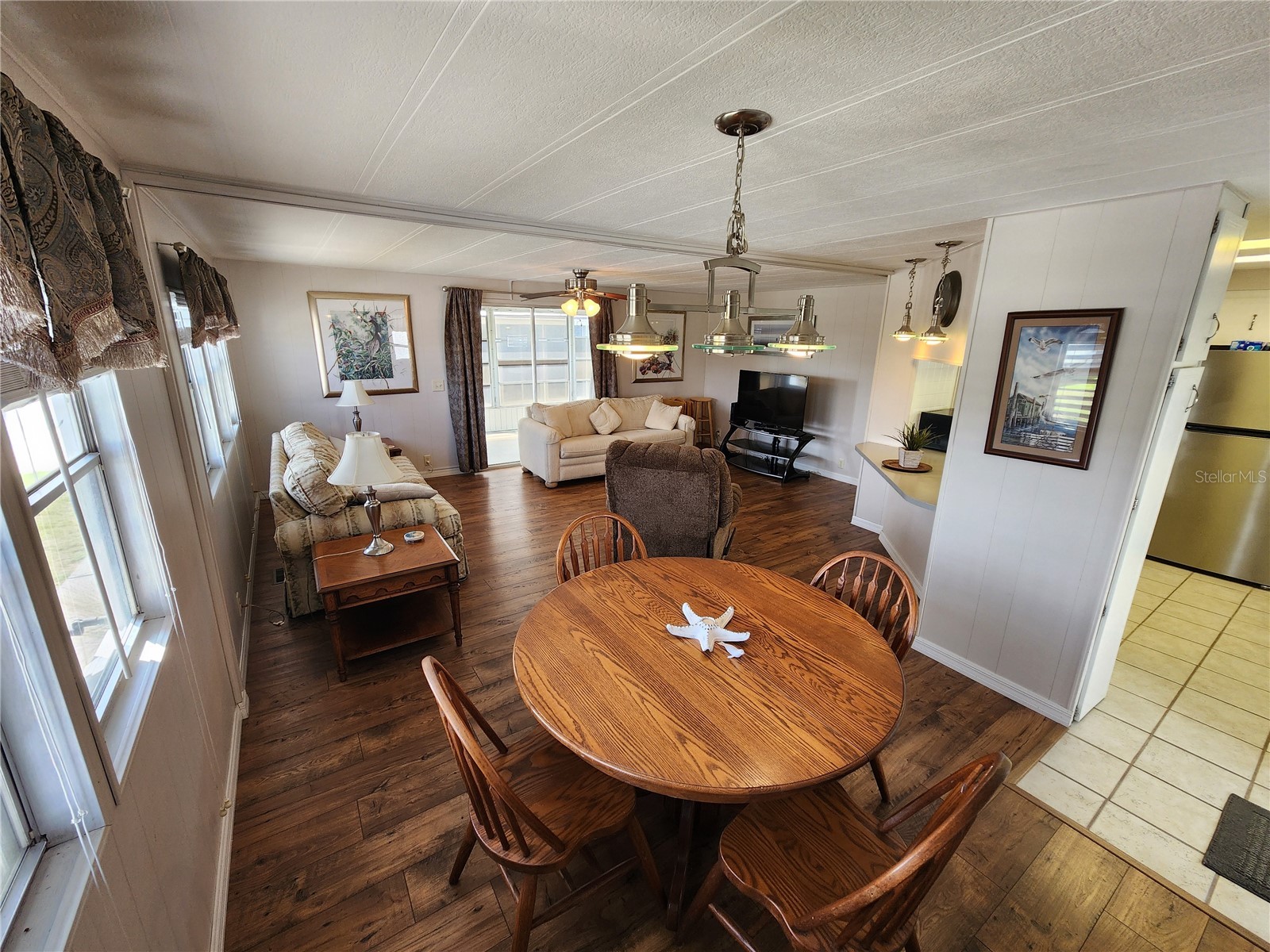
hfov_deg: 106.2
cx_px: 635
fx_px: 477
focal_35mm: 13
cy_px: 476
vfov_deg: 89.9
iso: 160
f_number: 2.2
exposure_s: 1/60
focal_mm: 2.2
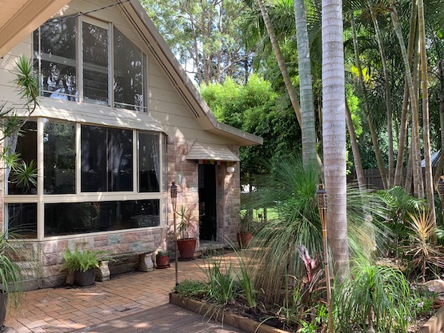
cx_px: 244
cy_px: 179
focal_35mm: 30
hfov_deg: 59.9
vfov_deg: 46.7
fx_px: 385
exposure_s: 1/217
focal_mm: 4.25
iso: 25
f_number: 1.8
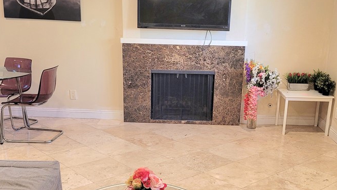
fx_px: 393
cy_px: 133
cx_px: 177
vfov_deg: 26.9
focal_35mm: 44
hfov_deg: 46.4
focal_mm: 5.4
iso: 200
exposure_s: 1/120
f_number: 1.8
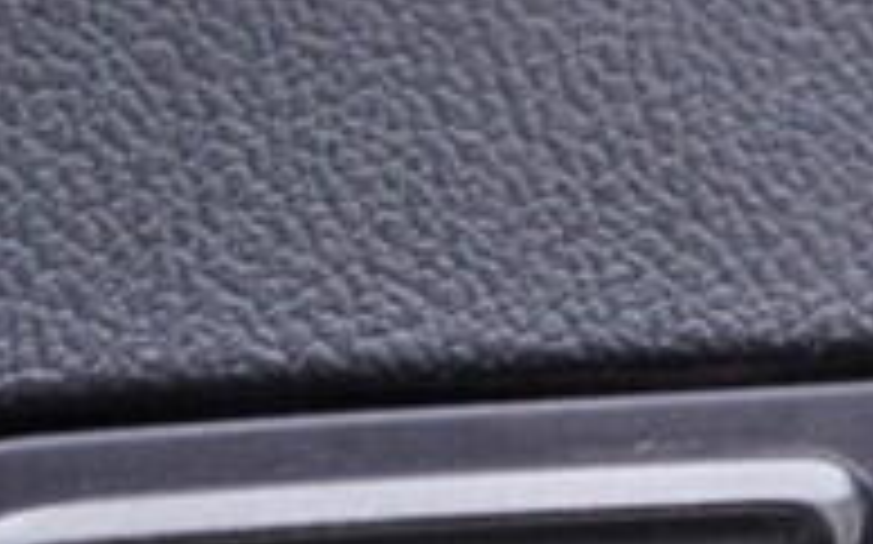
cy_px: 382
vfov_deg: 4.8
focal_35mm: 272
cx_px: 526
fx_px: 6468
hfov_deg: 7.7
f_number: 2.8
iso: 250
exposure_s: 1/40
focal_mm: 24
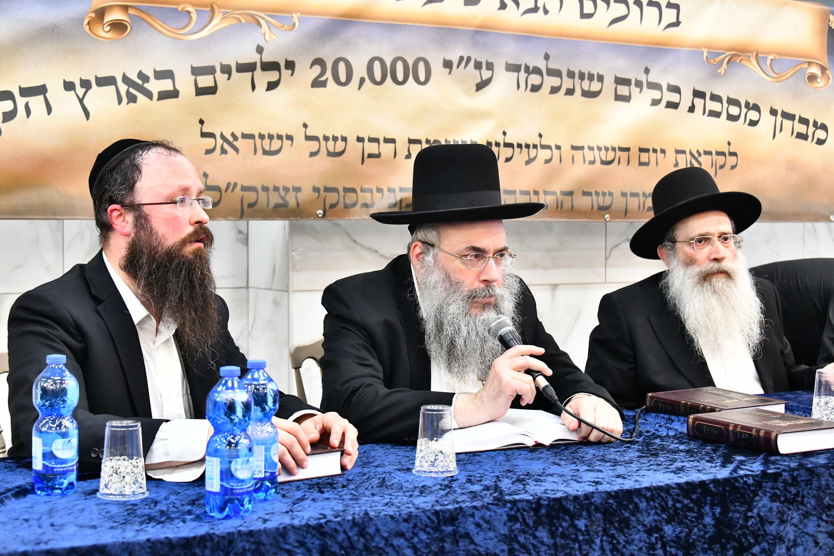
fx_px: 1343
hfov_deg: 34.5
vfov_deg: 23.4
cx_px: 417
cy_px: 278
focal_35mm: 58
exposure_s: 1/80
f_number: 5.6
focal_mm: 58
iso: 5000
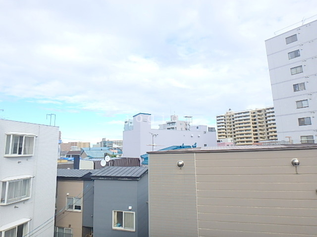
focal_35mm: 21
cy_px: 118
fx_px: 192
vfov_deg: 63.4
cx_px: 158
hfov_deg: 79.0
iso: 125
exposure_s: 1/640
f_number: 3.5
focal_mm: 3.7
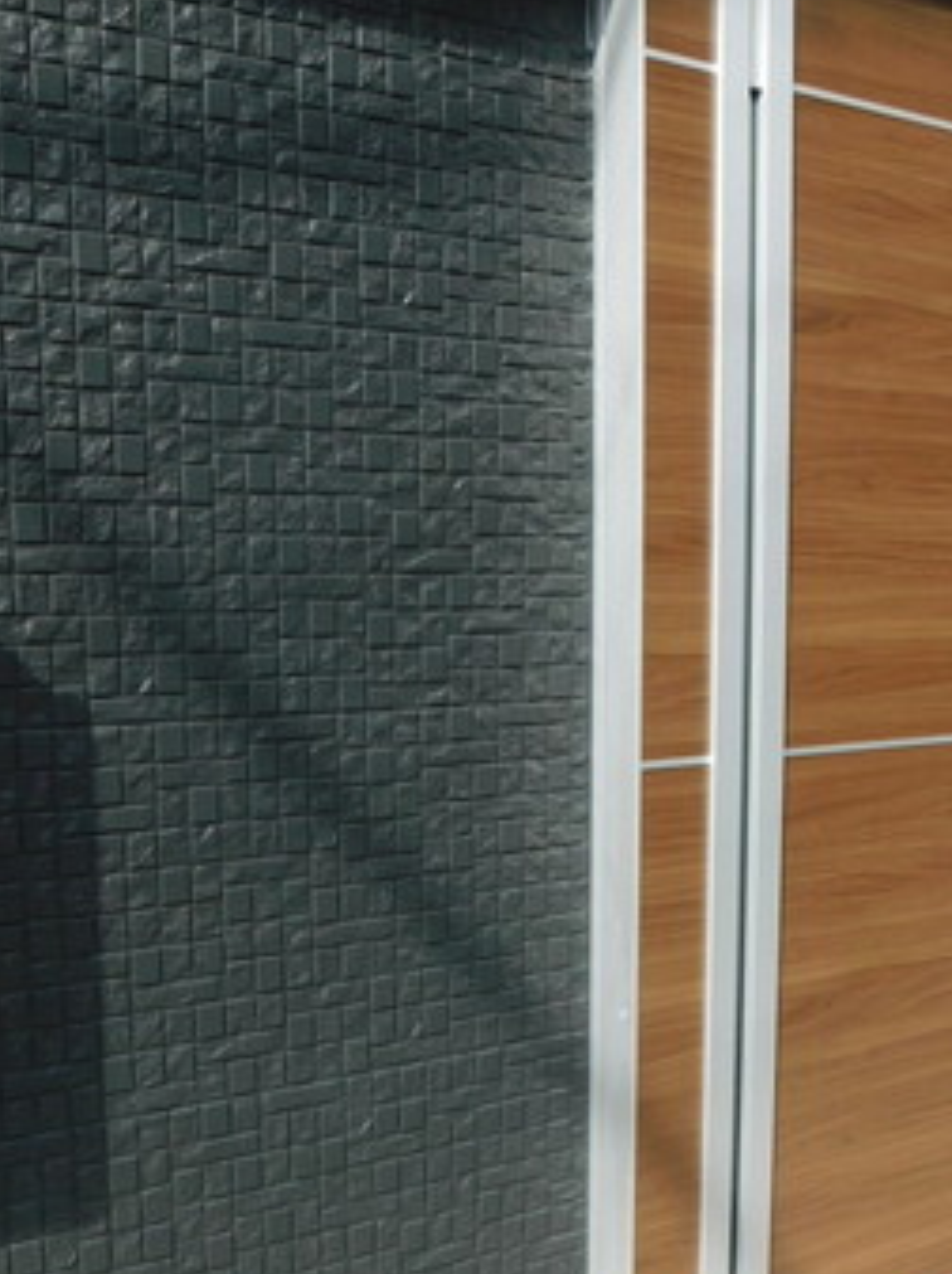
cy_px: 771
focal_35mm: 41
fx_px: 1506
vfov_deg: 45.5
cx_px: 533
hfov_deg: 35.0
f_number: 3
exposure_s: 1/500
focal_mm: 4
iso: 125
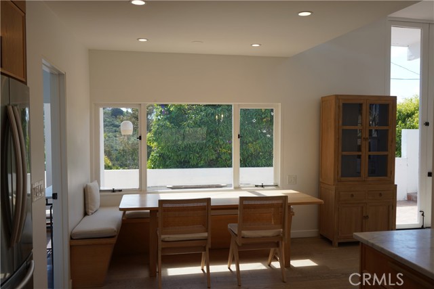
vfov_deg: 45.0
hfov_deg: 63.6
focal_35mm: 29
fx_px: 350
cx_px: 217
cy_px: 144
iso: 100
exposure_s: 1/200
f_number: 4.5
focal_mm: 29
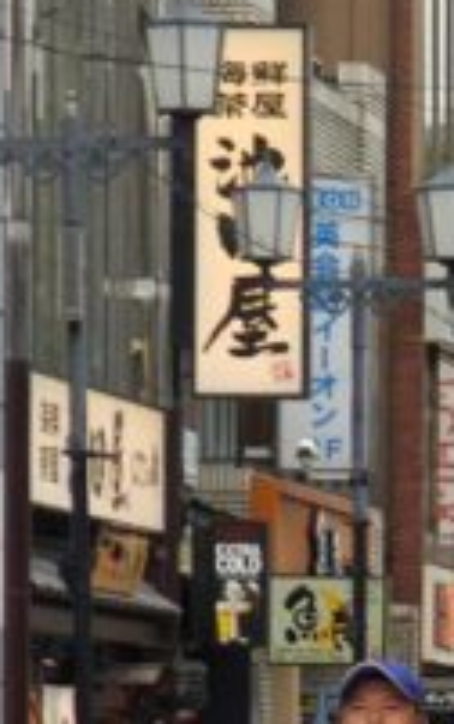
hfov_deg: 3.1
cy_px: 911
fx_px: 8447
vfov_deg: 4.9
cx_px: 951
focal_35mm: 428
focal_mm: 55
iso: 200
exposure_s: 1/80
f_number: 4
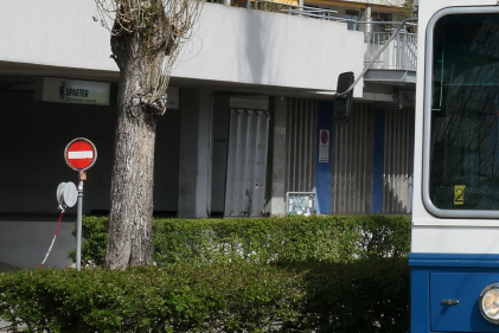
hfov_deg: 14.1
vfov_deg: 10.0
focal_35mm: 136
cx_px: 751
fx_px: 1886
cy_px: 39
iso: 200
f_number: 6.3
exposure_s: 1/800
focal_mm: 16.2
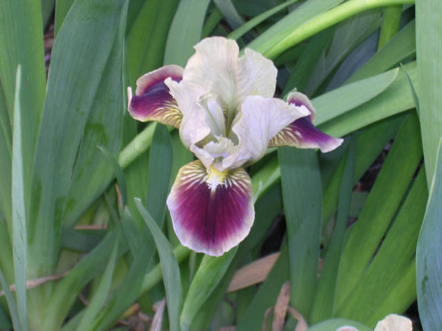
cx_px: 221
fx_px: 1468
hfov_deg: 17.1
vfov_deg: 12.9
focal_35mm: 115
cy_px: 166
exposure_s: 1/30
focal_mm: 17.4
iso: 100
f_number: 4.9
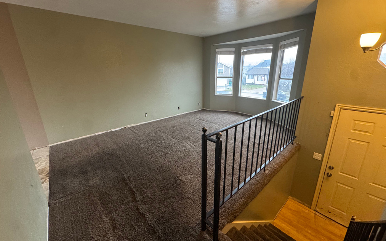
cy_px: 116
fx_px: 158
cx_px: 193
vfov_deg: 74.8
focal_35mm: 15
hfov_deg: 101.5
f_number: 2.2
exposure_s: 1/60
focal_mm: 2.22
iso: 500
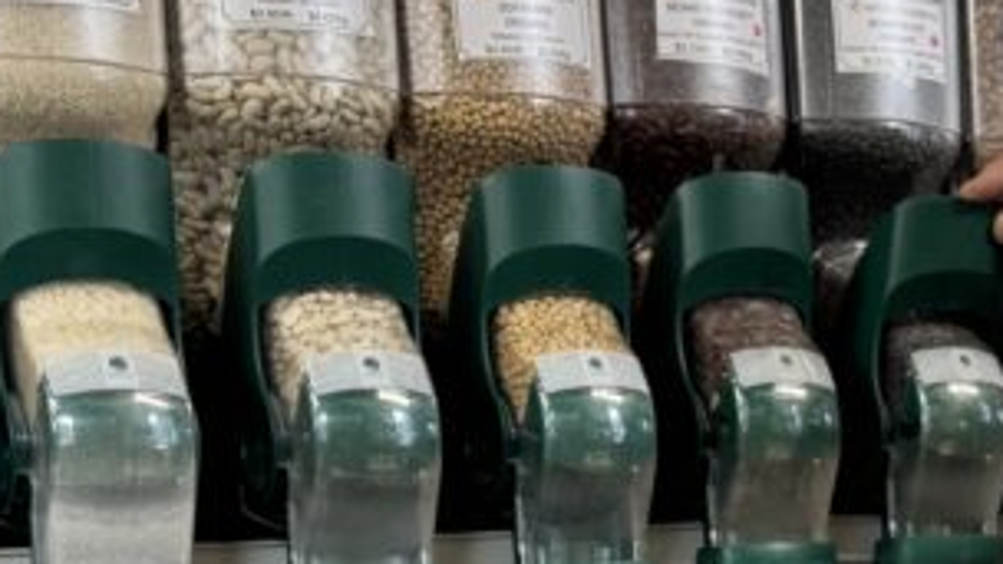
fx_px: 2340
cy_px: 722
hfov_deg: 23.5
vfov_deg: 13.3
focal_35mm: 88
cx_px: 907
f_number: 1.78
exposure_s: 1/70
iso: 200
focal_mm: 6.76
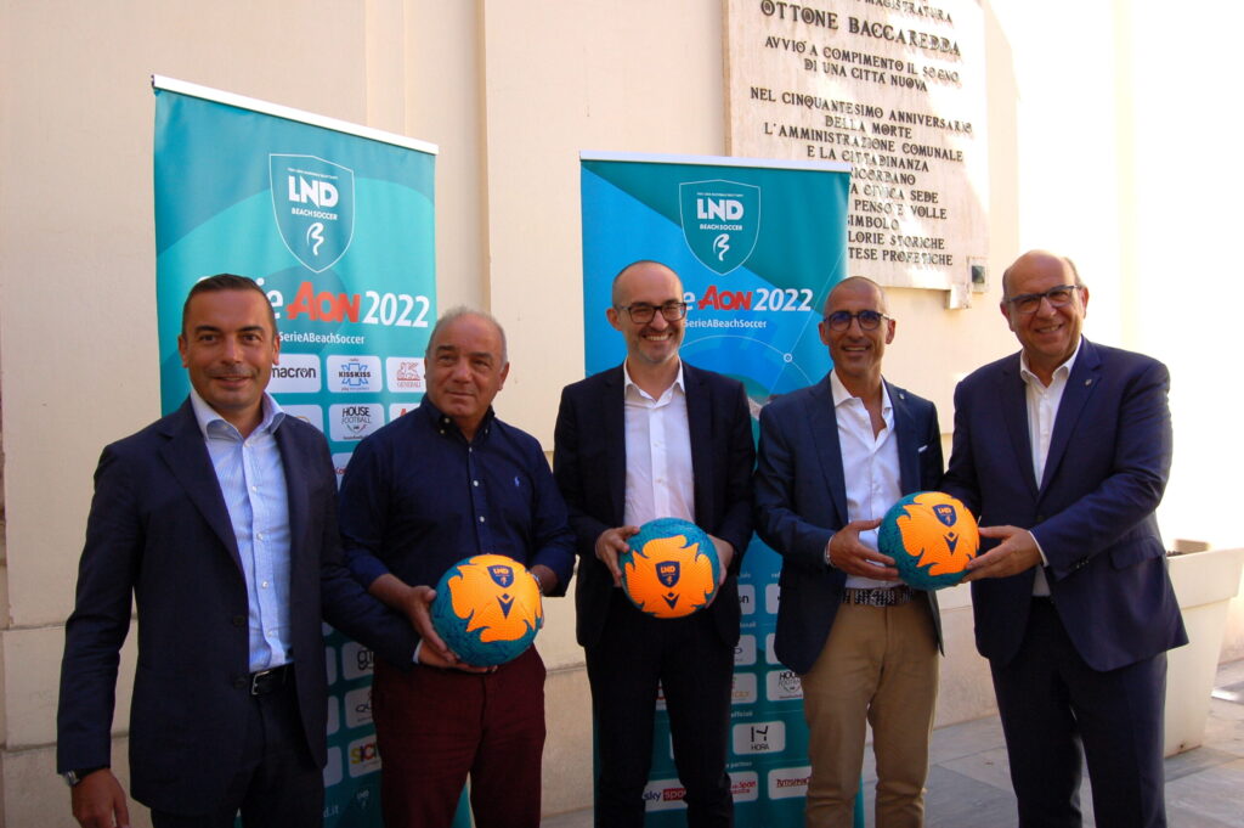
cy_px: 414
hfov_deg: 62.0
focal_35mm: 30
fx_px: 1036
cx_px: 622
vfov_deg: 43.5
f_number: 8
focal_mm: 20
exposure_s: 1/250
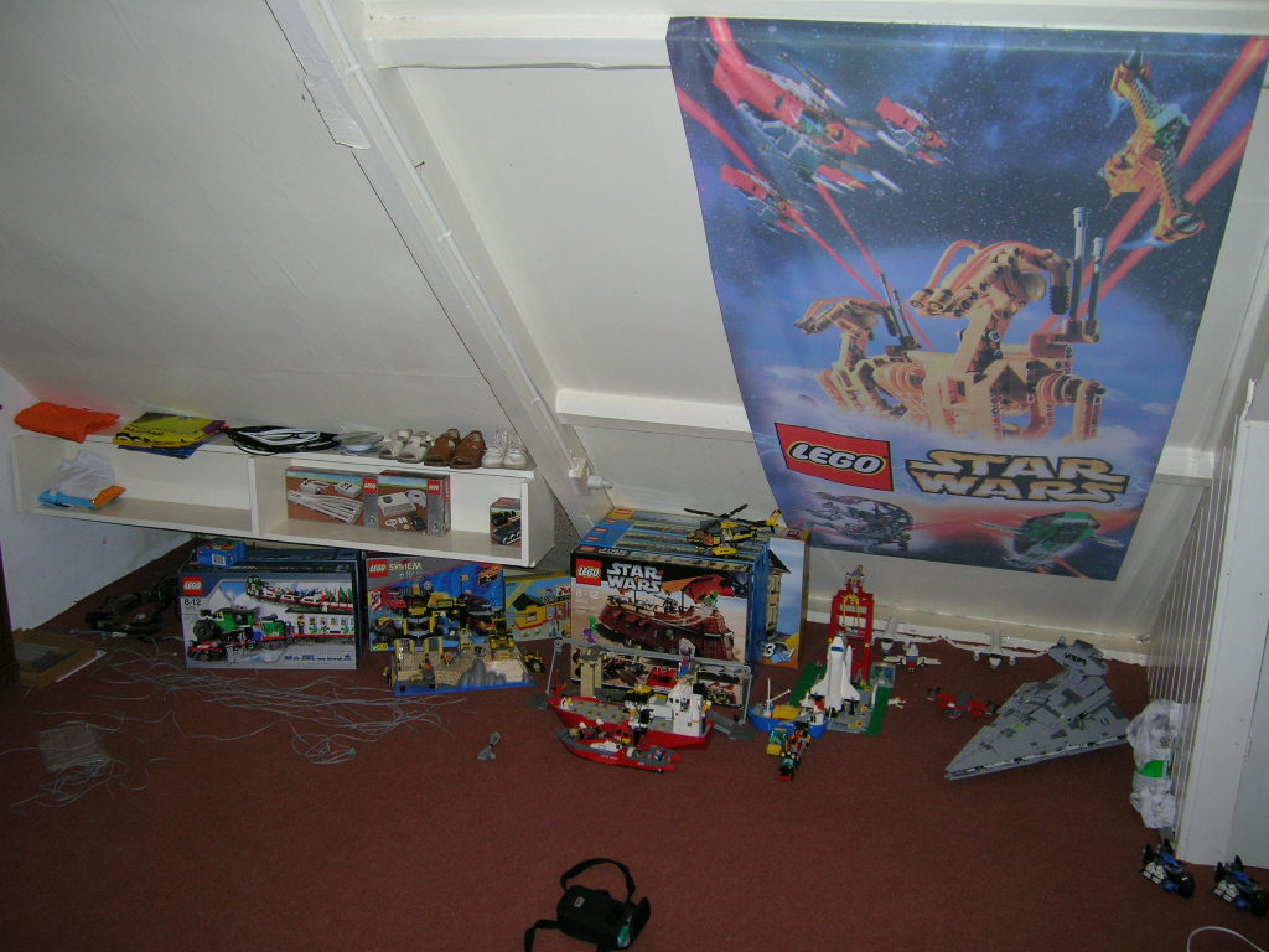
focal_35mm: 34
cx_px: 634
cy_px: 476
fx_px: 1246
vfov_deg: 41.8
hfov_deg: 54.0
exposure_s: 1/60.1
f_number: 2.9
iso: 77
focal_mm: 5.7
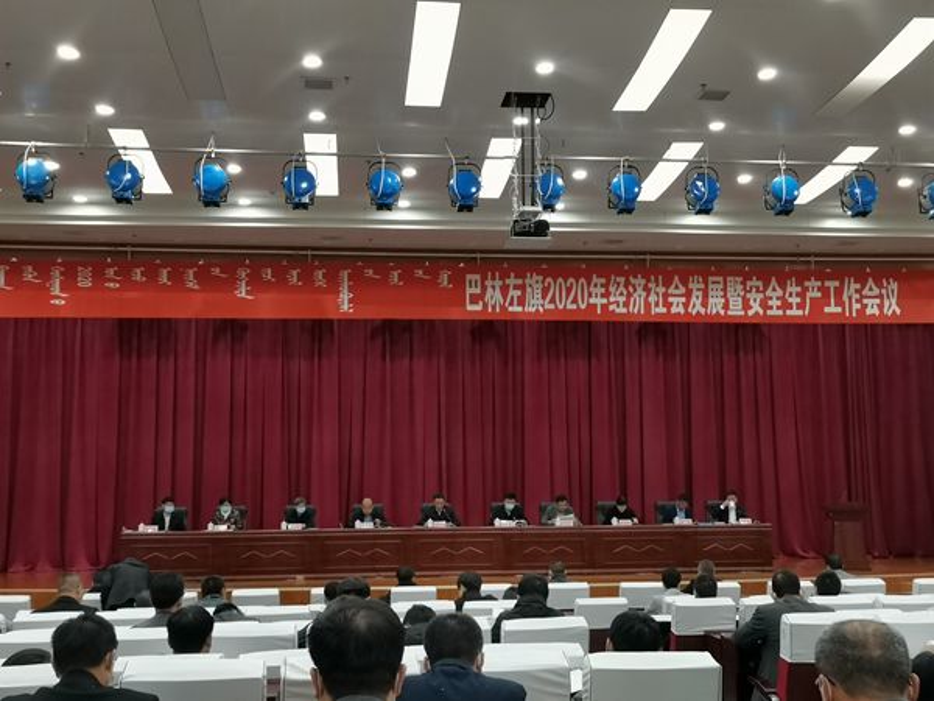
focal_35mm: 42
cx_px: 467
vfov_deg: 34.3
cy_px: 350
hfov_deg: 44.8
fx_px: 1133
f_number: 1.8
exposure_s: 1/60
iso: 320
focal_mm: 4.75
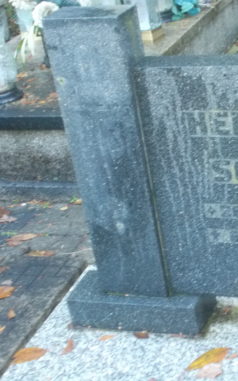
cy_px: 191
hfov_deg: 15.4
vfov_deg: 24.9
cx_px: 244
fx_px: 861
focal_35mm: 83
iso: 400
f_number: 4.9
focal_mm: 10.3
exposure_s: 1/30
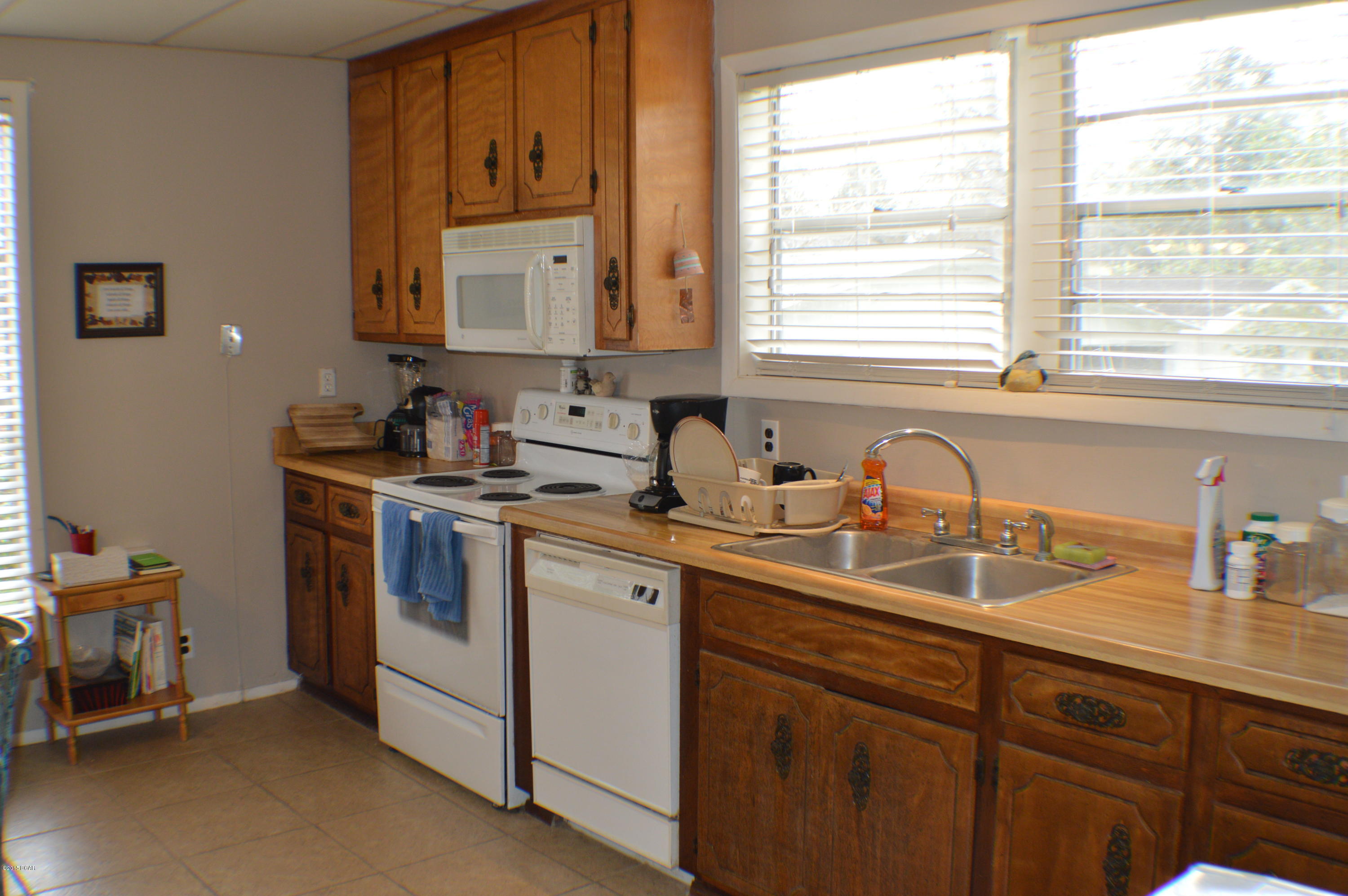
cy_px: 448
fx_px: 1571
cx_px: 674
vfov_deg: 31.8
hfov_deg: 46.4
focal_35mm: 42
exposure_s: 1/60
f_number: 4.5
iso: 450
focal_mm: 28
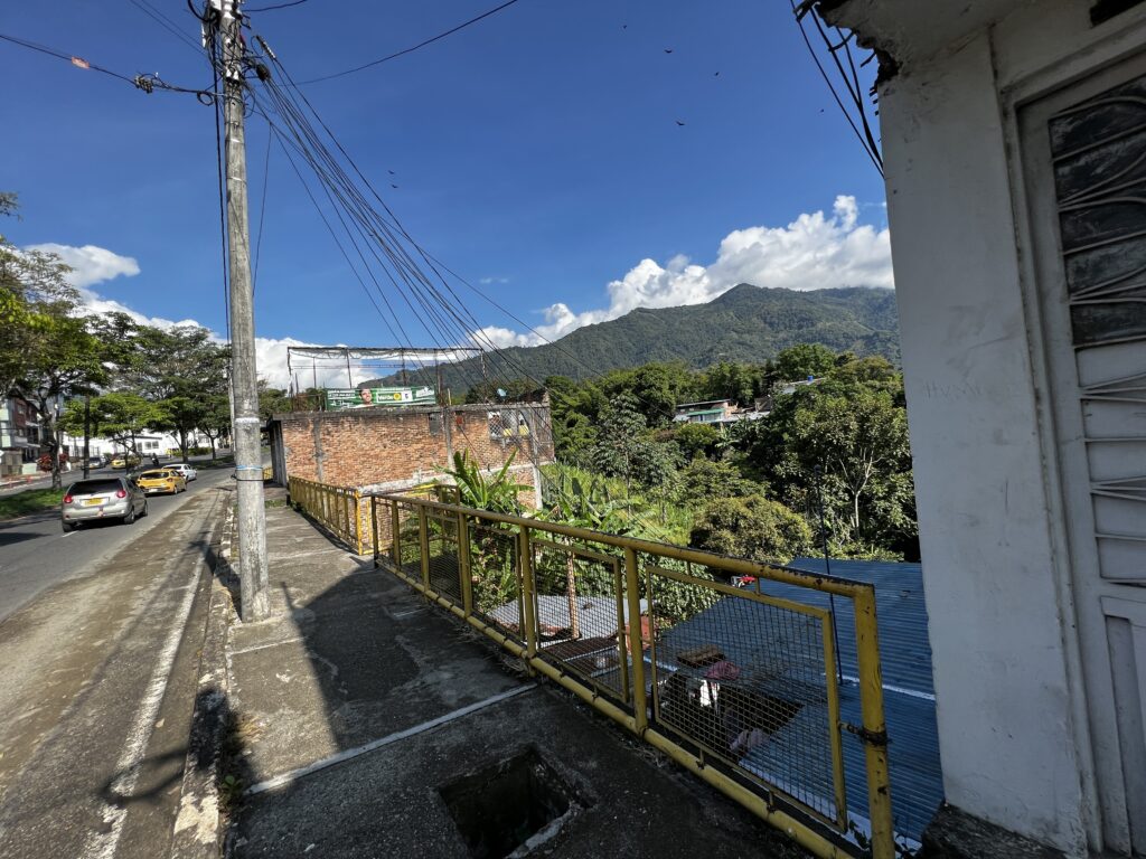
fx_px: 430
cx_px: 573
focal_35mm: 13
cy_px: 430
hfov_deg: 106.2
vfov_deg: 89.9
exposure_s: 1/1233
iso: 32
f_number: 1.8
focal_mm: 1.57
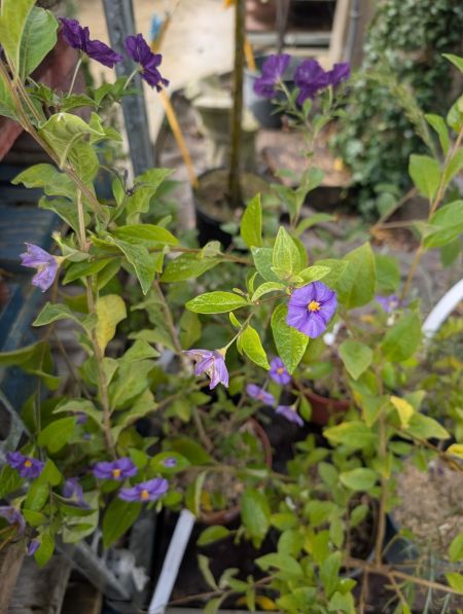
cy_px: 307
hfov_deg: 57.0
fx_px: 427
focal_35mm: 24
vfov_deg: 71.5
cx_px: 232
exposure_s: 1/217
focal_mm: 6.9
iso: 34
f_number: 1.68
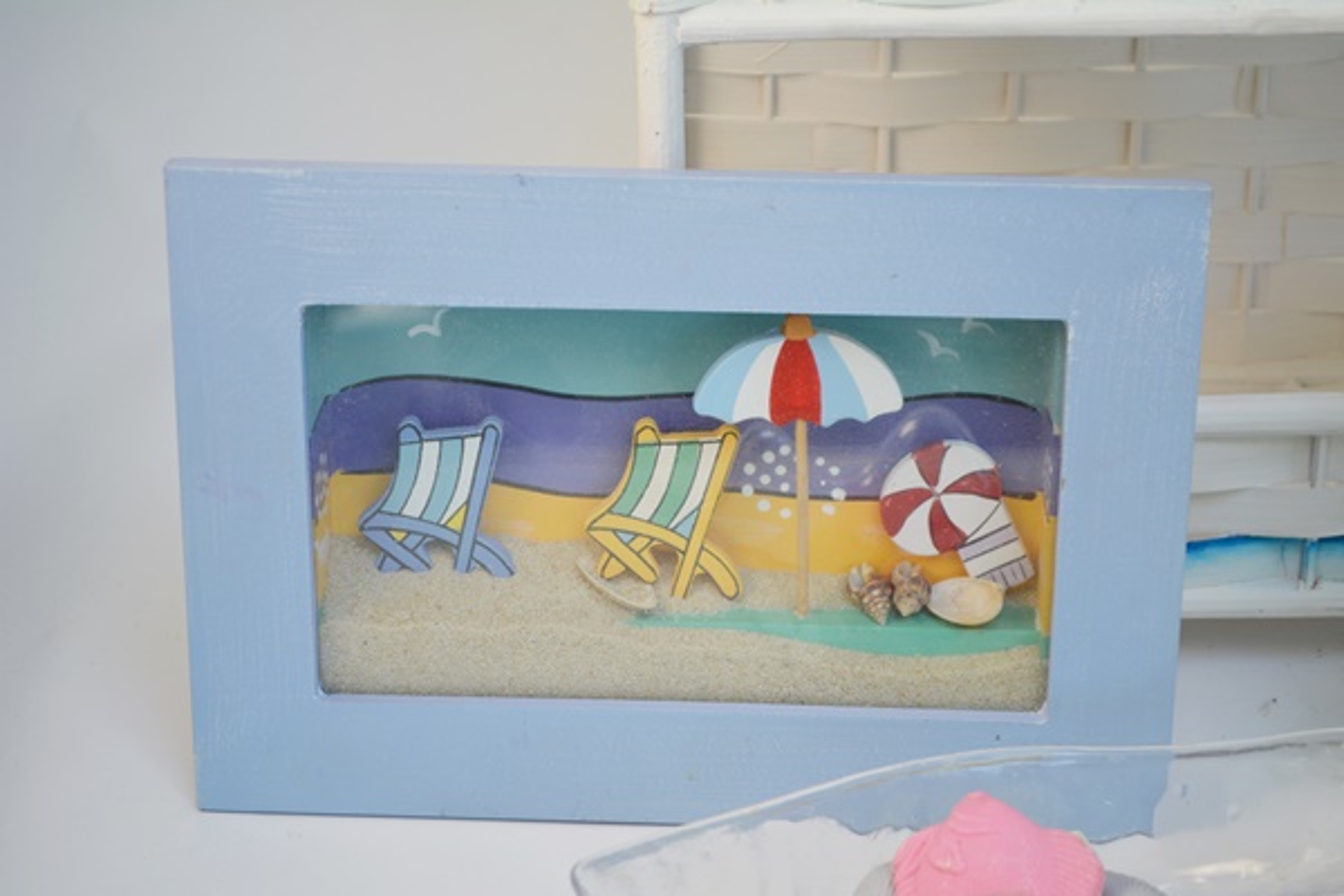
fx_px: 3080
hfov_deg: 24.6
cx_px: 672
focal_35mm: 82
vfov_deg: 16.6
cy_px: 448
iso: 250
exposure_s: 1/125
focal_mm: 55
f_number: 5.6
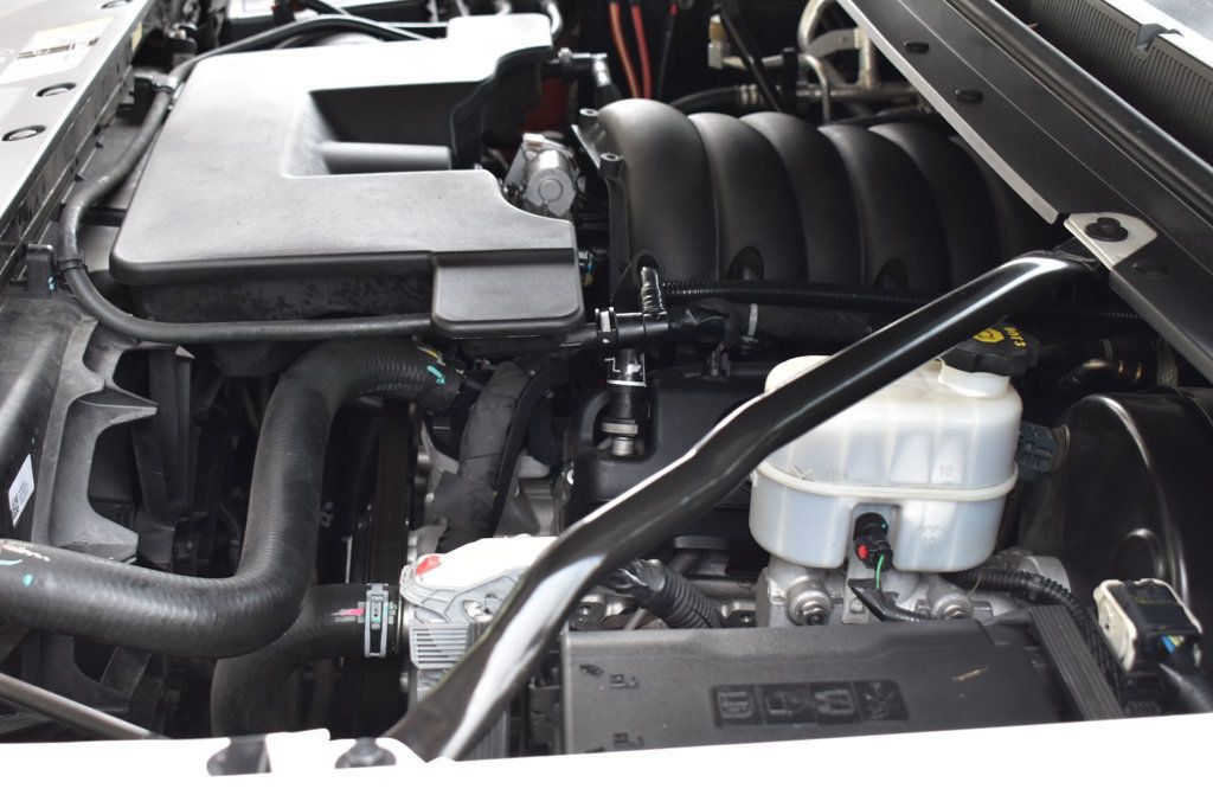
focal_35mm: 51
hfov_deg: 38.9
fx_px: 1718
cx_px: 606
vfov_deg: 26.5
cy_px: 404
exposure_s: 1/15
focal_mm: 34
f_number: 6.3
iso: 560
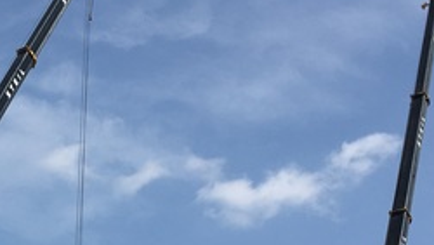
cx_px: 19
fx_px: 1059
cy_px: 375
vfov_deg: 12.5
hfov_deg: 22.4
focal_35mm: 92
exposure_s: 1/1923
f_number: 2.2
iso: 25
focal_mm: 4.15
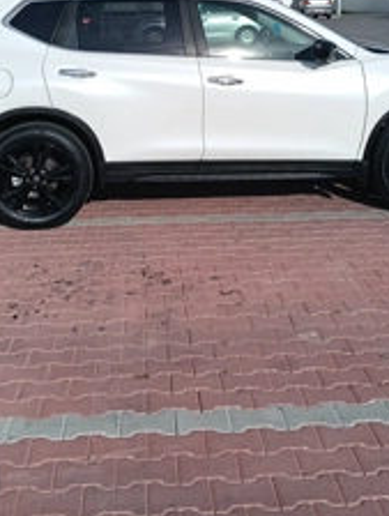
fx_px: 716
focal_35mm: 48
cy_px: 76
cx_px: 193
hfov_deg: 30.4
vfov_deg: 37.6
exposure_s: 1/1153
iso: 64
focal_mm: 3.98
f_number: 1.8
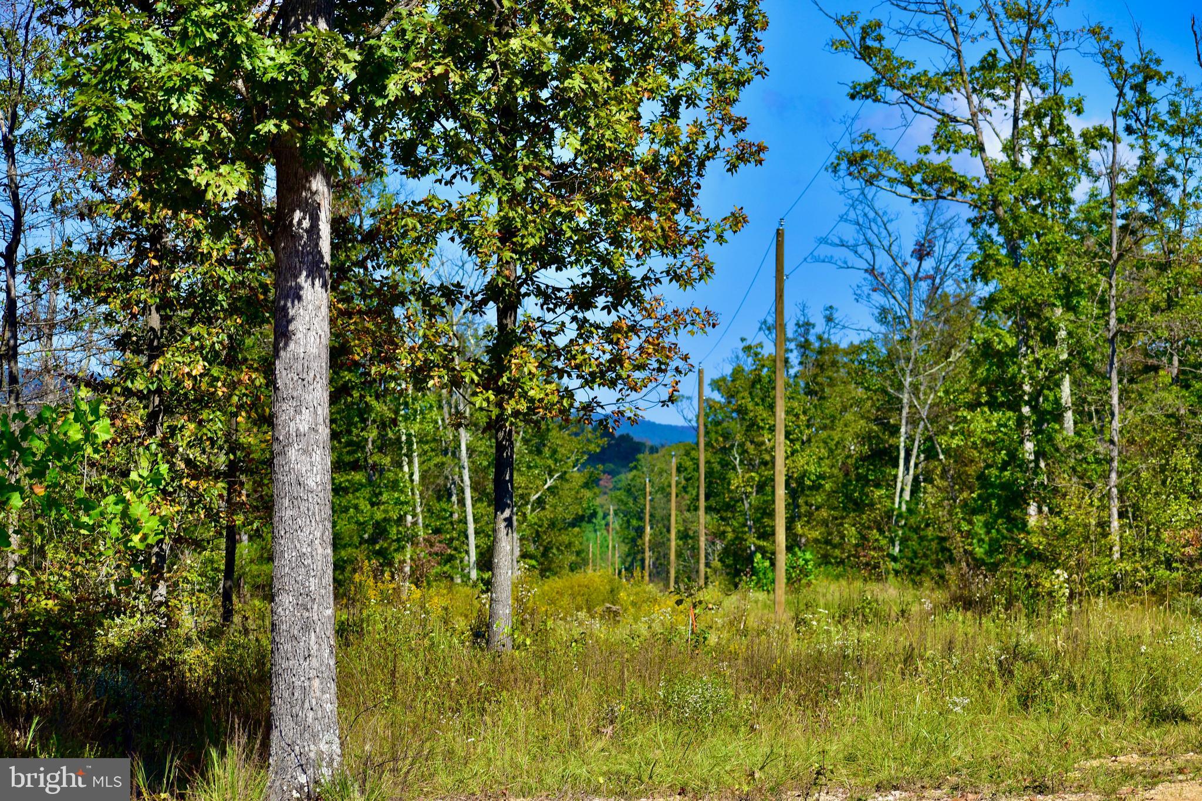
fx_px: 3605
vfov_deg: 12.7
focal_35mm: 108
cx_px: 601
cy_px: 400
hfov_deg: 18.9
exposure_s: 1/500
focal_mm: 72
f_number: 6.3
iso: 100
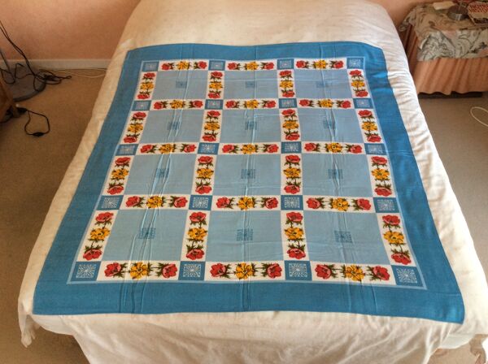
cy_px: 182
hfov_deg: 56.9
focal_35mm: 32
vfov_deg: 44.0
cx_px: 244
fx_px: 450
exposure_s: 1/25
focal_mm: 3.3
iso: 100
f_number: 2.4
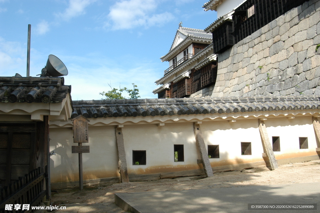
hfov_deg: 53.2
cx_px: 160
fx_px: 320
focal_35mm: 36
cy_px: 106
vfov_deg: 36.8
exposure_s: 1/320
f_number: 7.1
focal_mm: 24
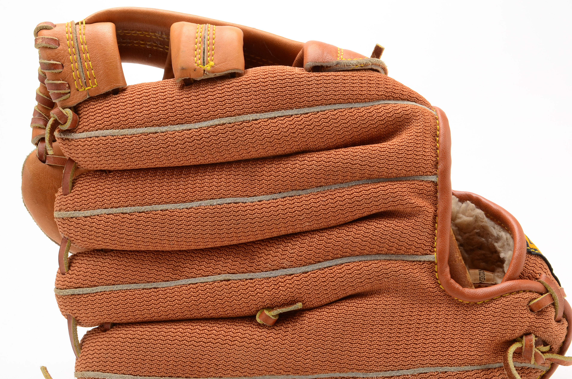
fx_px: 983
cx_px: 283
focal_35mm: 62
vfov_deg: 21.8
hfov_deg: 32.4
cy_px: 237
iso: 100
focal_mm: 32
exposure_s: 1/160
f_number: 18
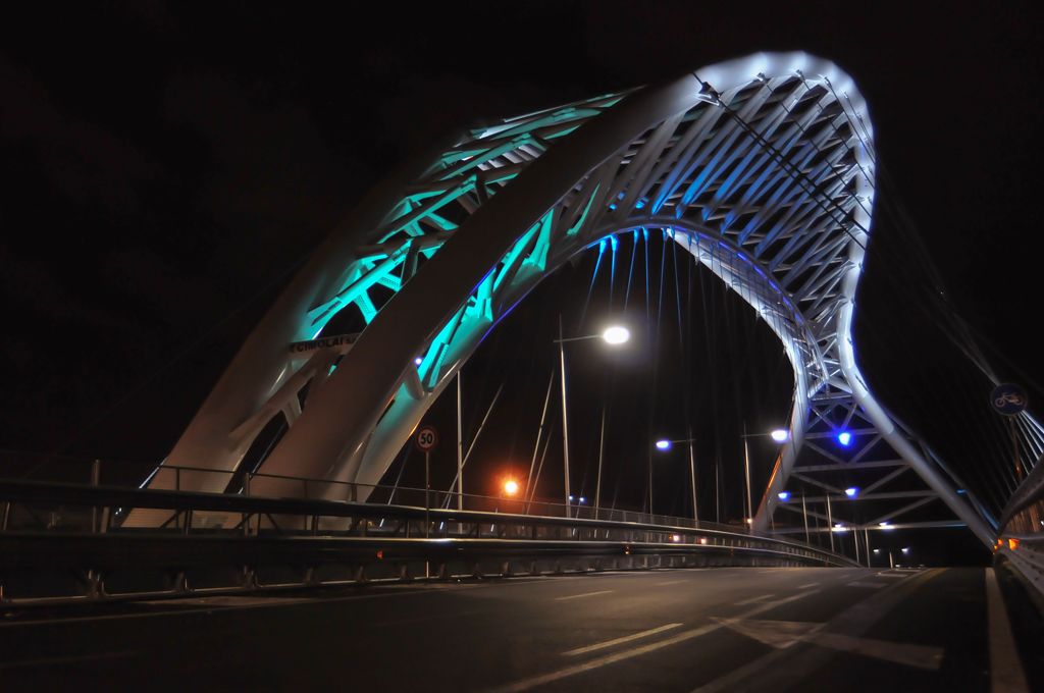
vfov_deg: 47.8
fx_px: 782
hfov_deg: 67.4
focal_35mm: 27
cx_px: 522
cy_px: 346
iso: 1000
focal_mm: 18
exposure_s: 1/30
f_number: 3.5
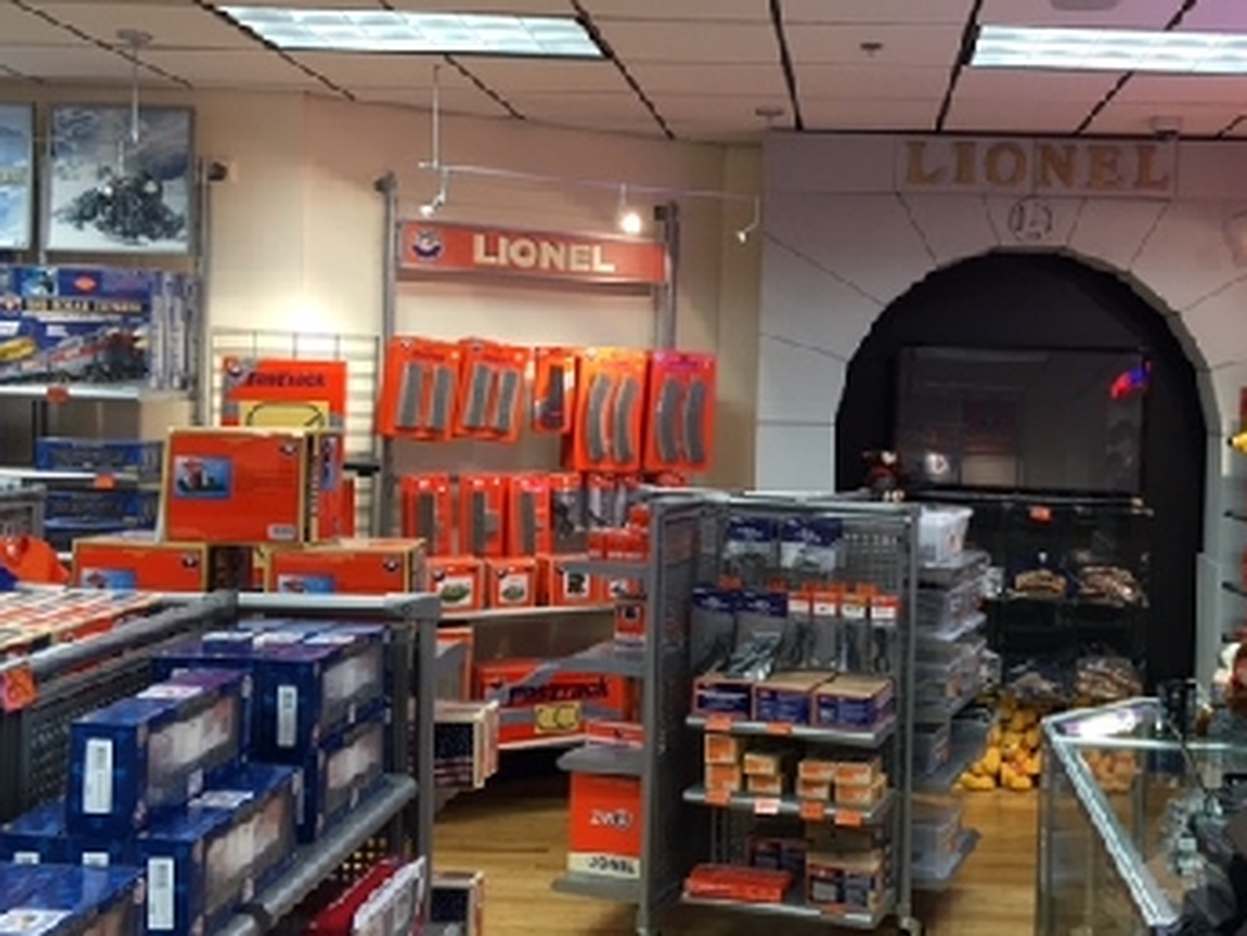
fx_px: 1514
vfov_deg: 34.3
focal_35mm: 42
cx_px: 806
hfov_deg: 44.3
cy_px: 417
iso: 32
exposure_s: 1/15
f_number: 2.2
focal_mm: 4.15
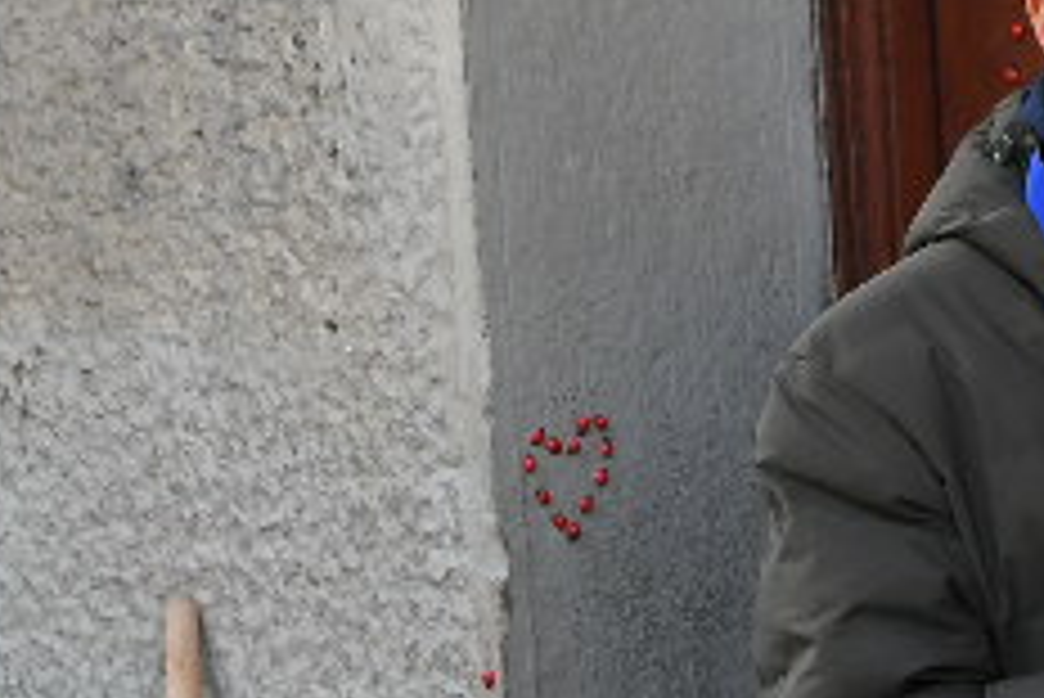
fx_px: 7689
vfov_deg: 5.2
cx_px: 2138
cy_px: 473
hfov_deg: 7.4
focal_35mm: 265
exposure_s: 1/500
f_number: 4
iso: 800
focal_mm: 38
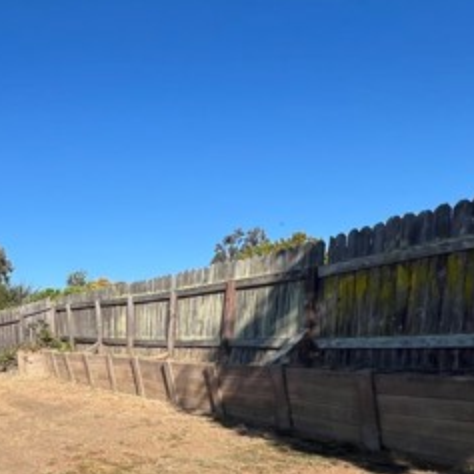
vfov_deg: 47.3
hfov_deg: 48.9
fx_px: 480
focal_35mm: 31
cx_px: 82
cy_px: 426
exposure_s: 1/1277
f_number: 1.8
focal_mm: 1.57
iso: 32
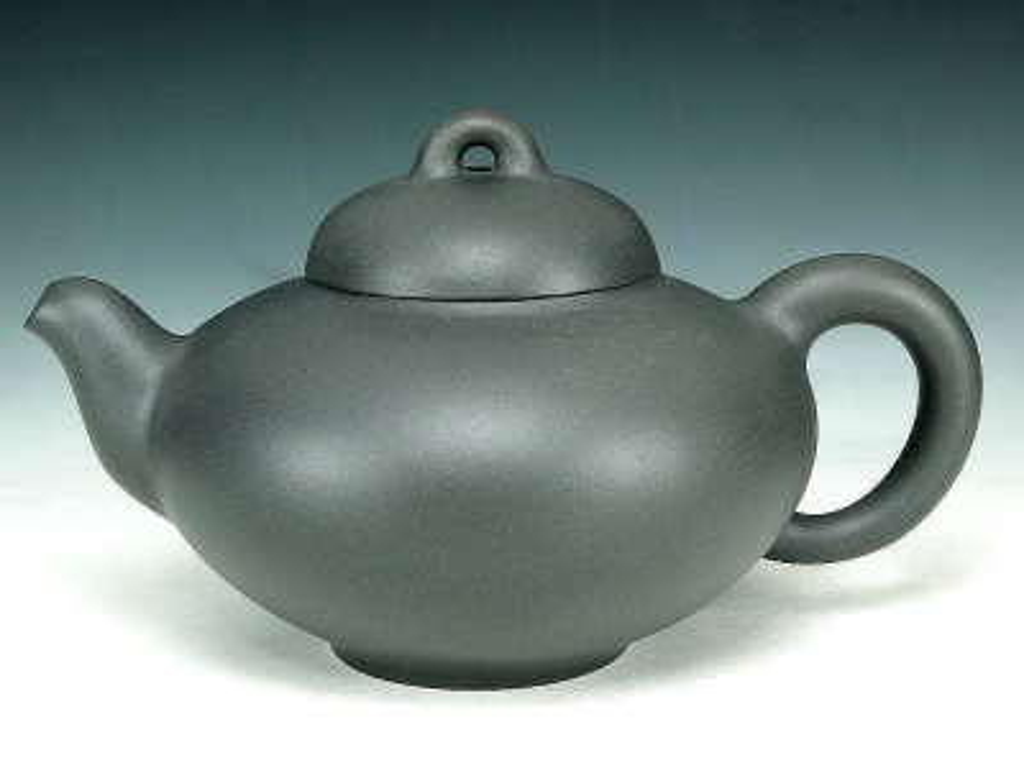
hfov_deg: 22.8
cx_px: 512
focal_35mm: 86
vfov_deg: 17.2
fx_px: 2544
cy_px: 384
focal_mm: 22.3
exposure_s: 1/4.8
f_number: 7.9
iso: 100
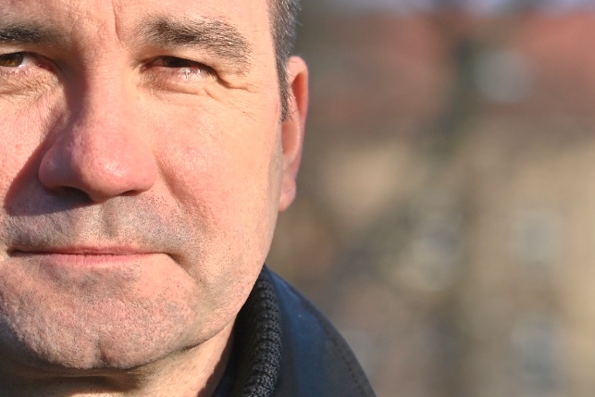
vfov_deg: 4.0
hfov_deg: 6.1
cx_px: 72
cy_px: 210
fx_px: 5620
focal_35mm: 340
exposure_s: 1/400
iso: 100
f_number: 6.3
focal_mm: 135
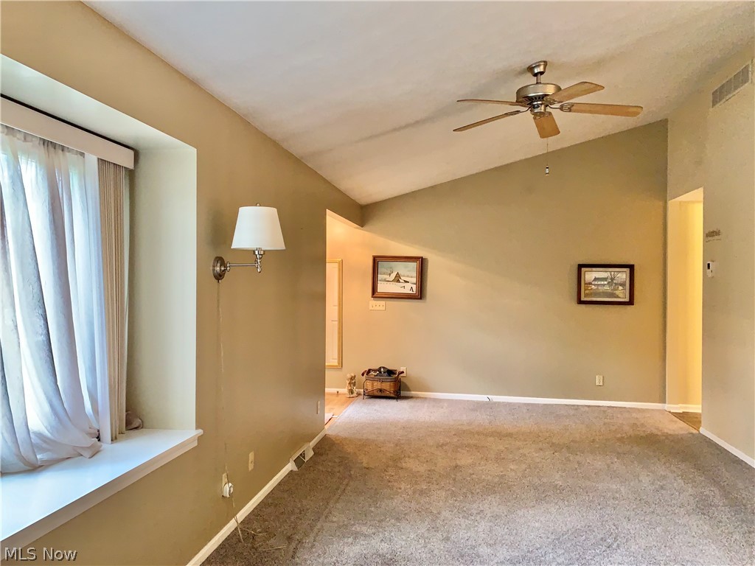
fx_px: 567
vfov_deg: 53.1
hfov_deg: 67.3
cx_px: 378
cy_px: 283
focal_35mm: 26
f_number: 1.8
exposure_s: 1/40
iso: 250
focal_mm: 4.25
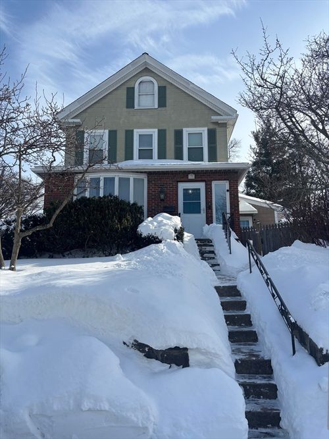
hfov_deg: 53.0
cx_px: 164
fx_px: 330
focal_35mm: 26
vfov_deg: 67.3
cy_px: 220
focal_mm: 5.96
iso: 50
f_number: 1.6
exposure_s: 1/3413
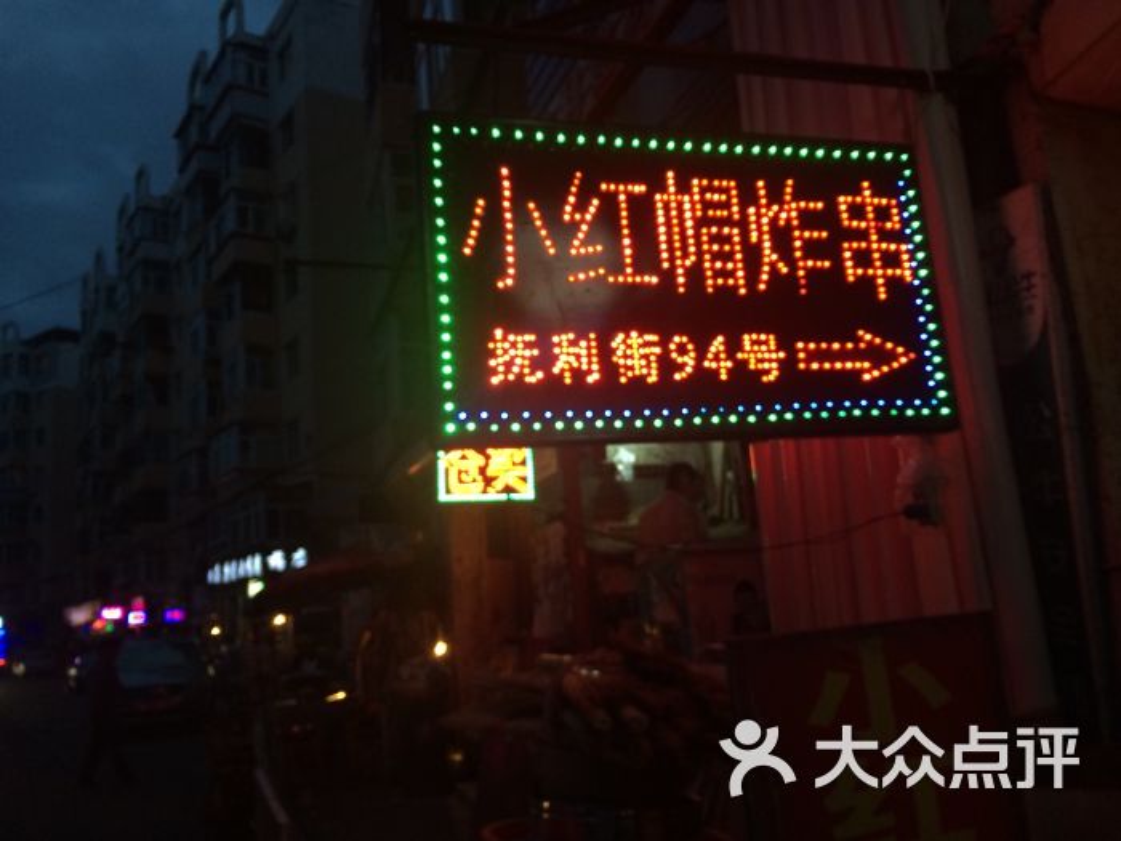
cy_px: 420
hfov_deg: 61.7
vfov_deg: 48.2
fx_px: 939
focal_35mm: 29
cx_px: 560
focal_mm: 4.15
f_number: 2.2
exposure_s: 1/33
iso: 100
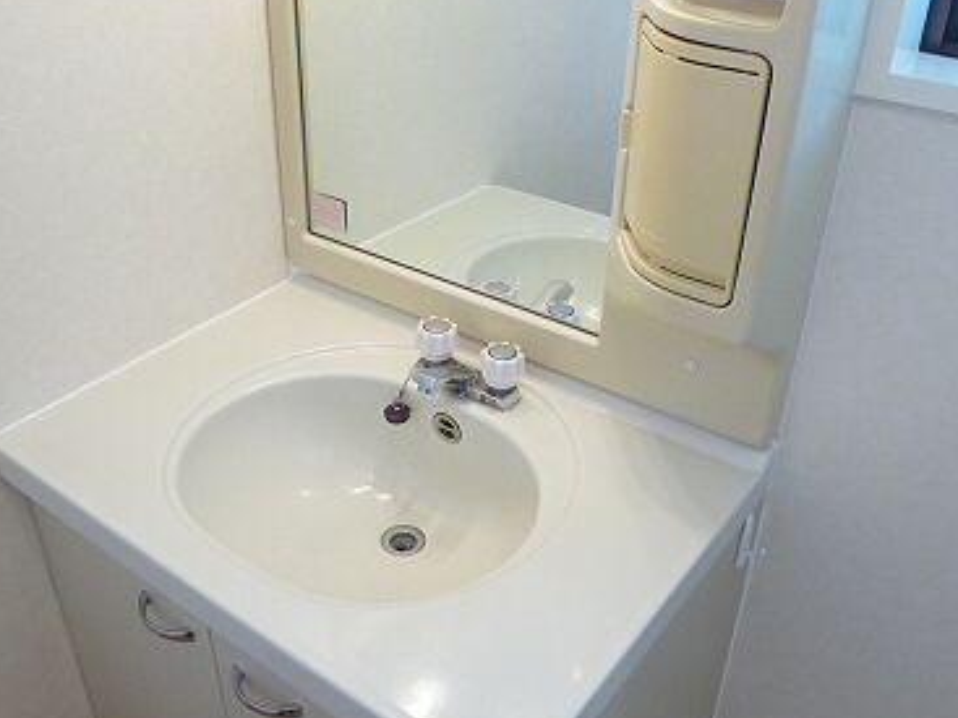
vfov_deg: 41.8
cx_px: 428
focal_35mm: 34
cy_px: 347
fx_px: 941
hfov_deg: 53.9
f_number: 2.5
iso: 250
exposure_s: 1/60
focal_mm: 4.3
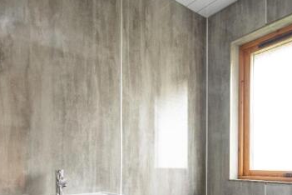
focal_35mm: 28
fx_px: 227
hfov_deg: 65.1
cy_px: 162
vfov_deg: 43.7
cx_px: 169
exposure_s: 1/2
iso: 320
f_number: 8
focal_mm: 10
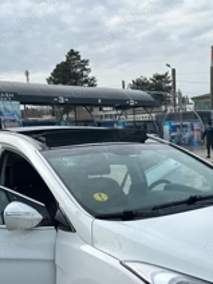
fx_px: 402
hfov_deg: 29.0
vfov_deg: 37.1
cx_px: 170
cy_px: 238
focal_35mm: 49
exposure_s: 1/2632
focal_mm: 5.7
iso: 50
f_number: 1.5
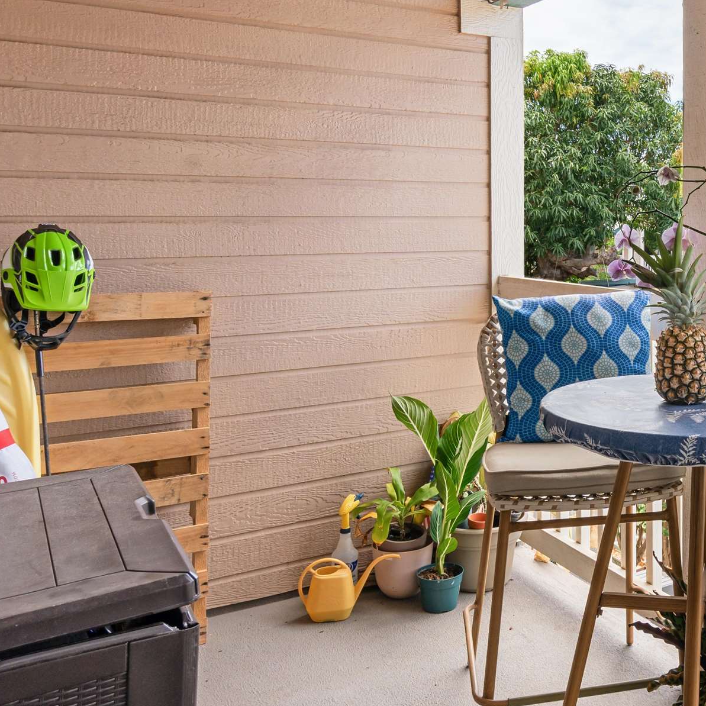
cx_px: 648
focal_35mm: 35
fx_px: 808
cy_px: 406
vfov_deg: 47.1
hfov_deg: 42.9
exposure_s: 1/40
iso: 100
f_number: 9
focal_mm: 16
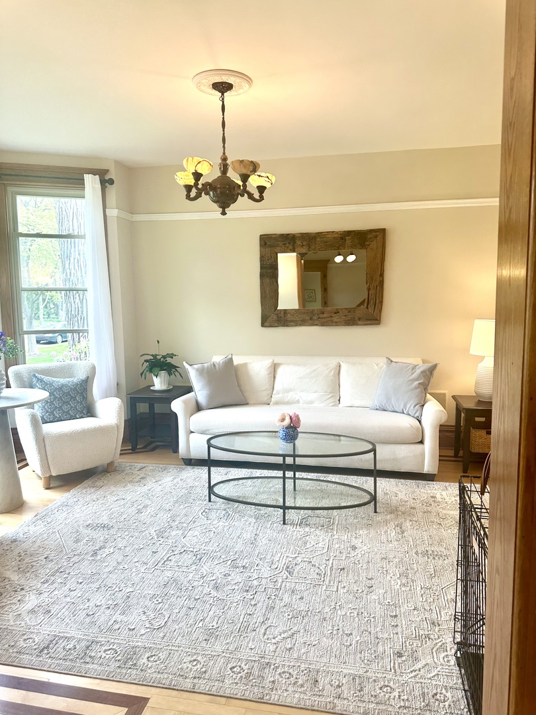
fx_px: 495
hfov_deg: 56.8
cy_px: 358
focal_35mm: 24
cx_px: 268
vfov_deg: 71.6
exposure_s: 1/120
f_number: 1.78
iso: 100
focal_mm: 6.86
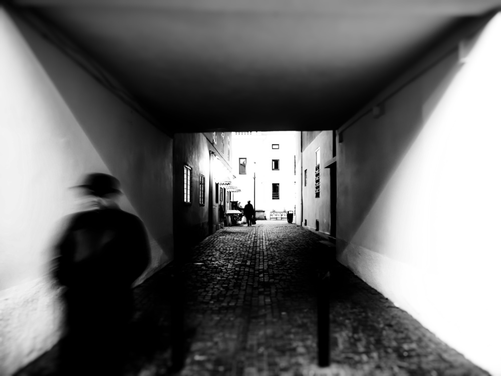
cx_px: 250
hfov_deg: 71.6
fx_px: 347
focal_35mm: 24
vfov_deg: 56.8
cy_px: 188
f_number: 2.8
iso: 250
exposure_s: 1/2.5
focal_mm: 12
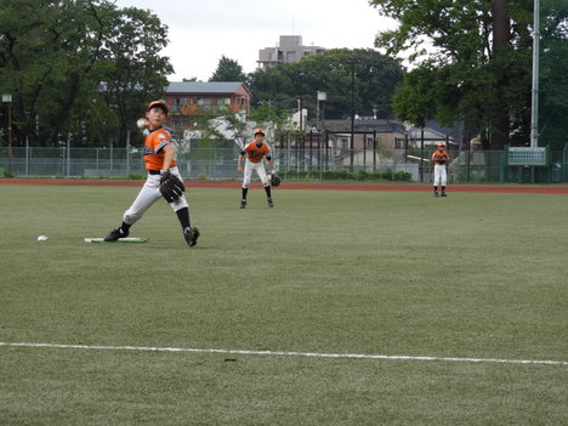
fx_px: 2215
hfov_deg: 14.6
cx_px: 284
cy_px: 213
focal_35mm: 135
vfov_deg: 11.0
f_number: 5
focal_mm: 24.2
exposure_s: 1/200
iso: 100
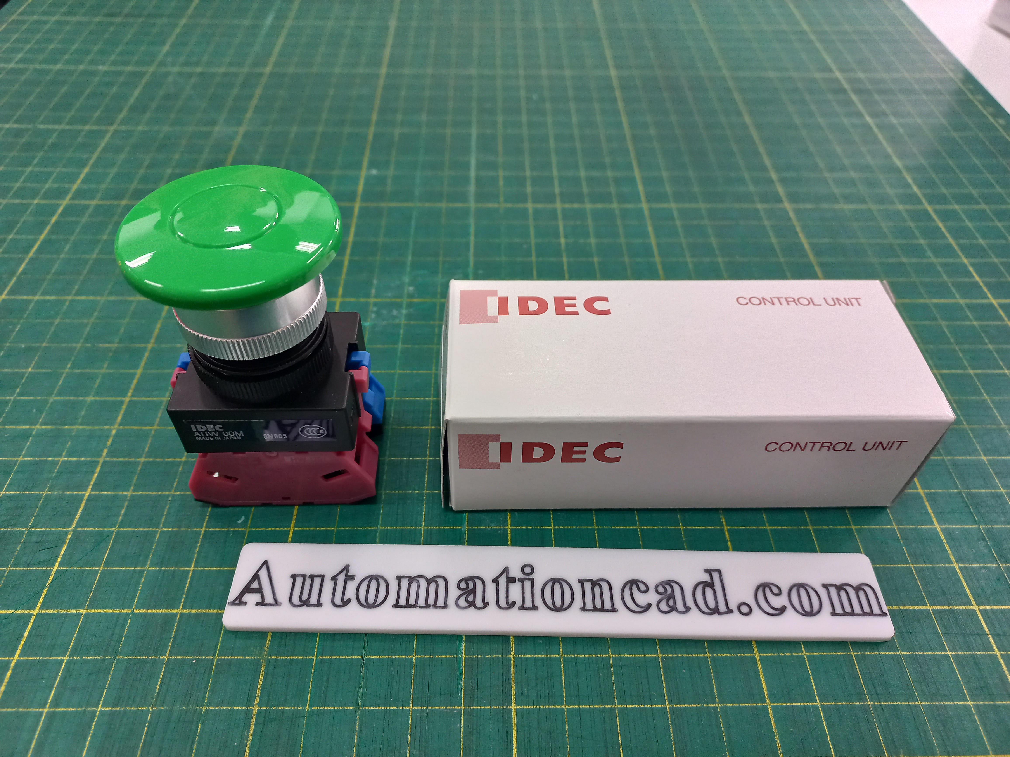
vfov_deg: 54.9
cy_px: 378
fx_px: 729
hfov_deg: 69.4
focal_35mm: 25
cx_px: 505
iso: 200
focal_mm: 4.6
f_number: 1.8
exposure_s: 1/33
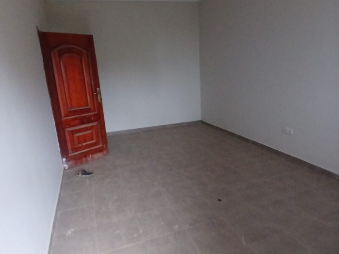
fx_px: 166
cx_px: 170
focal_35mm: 17
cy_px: 127
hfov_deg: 91.0
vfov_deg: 74.7
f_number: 2.2
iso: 200
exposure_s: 1/33.3
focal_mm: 1.4
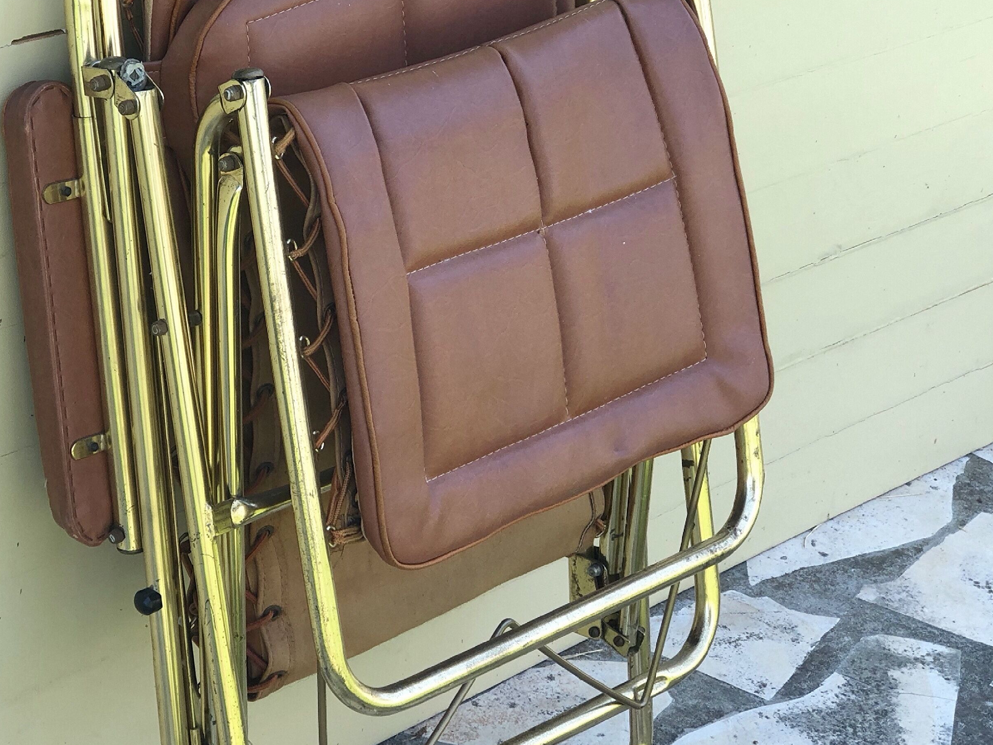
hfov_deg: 21.1
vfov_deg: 16.1
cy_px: 307
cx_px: 233
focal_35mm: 92
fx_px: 2639
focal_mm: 6.6
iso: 25
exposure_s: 1/120
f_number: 2.8
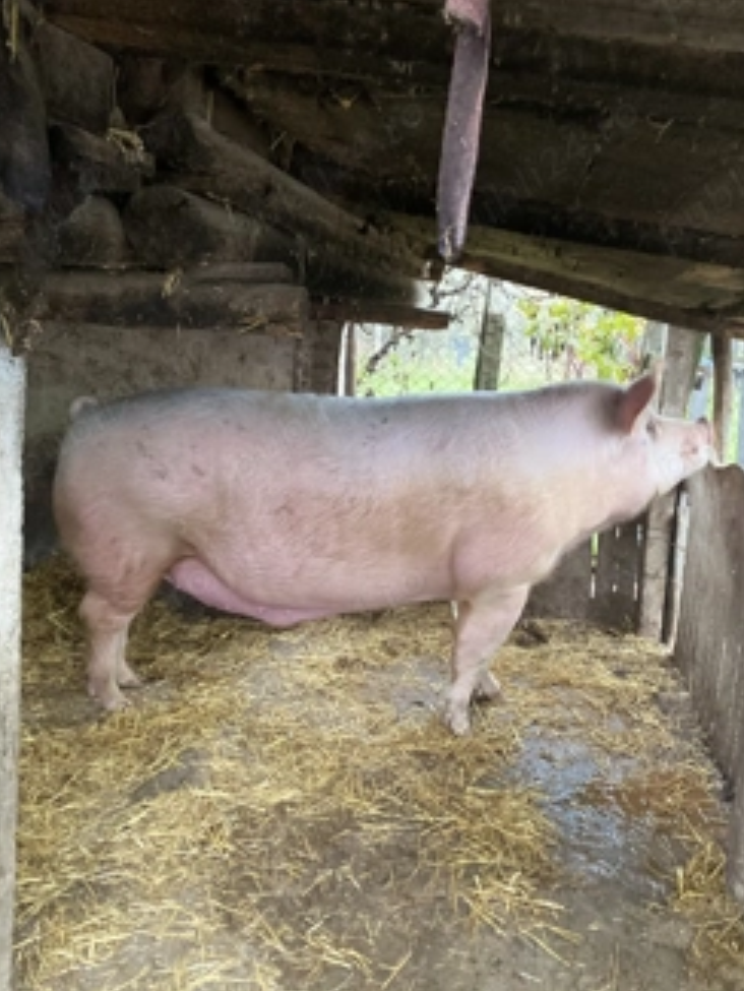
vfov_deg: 56.7
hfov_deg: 44.0
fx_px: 916
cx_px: 433
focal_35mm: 32
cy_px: 457
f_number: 1.8
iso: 500
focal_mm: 4.25
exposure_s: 1/46
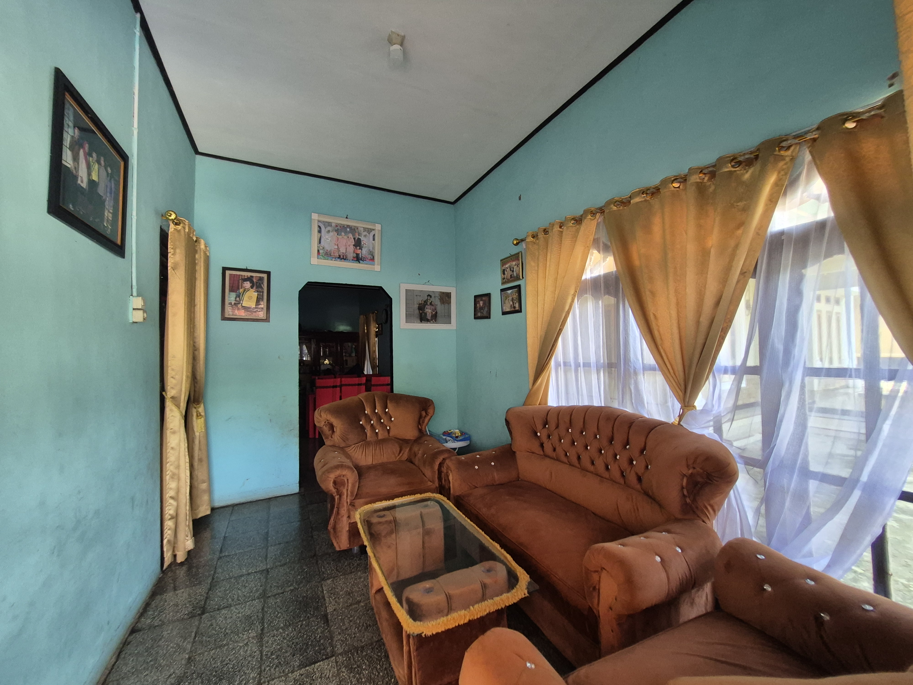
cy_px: 342
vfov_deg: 89.9
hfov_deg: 106.2
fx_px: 343
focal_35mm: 13
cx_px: 456
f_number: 2.2
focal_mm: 1.74
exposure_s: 1/50
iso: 320
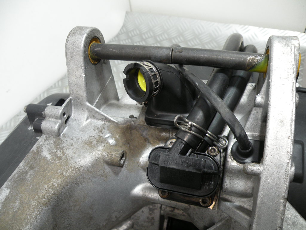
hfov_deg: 65.3
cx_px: 153
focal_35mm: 27
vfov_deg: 51.4
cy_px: 115
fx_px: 239
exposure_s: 1/87.2
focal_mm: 4.7
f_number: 2.8
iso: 124
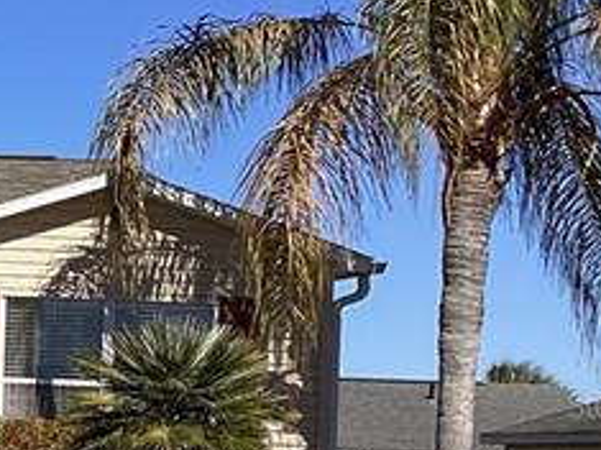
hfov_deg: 12.8
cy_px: 404
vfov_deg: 10.9
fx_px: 2343
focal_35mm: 135
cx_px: -588
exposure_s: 1/2262
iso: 25
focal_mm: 3.3
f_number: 2.4
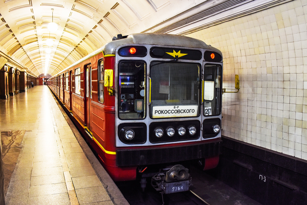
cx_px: 154
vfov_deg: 47.9
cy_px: 102
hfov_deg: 67.4
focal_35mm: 27
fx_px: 230
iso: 500
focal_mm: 18
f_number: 5
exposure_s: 1/8
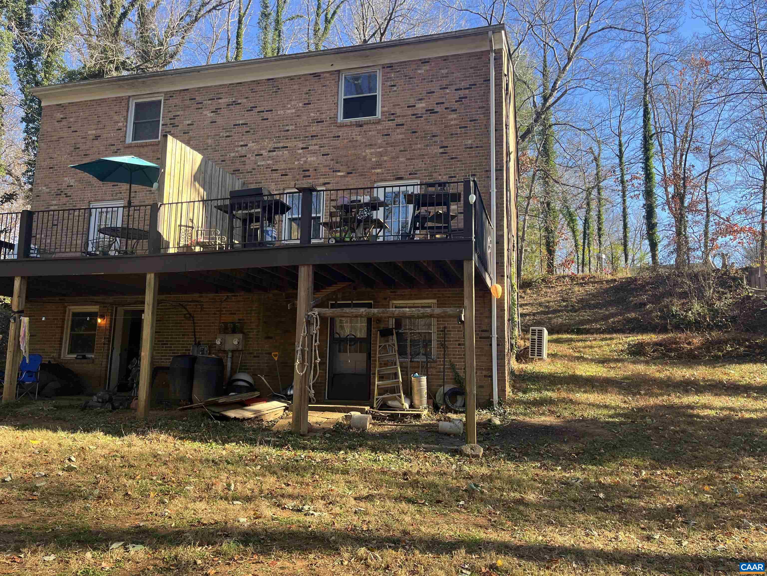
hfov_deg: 67.3
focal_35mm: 26
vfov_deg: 53.1
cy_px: 288
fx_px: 576
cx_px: 384
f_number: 1.6
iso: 50
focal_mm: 5.1
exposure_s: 1/484
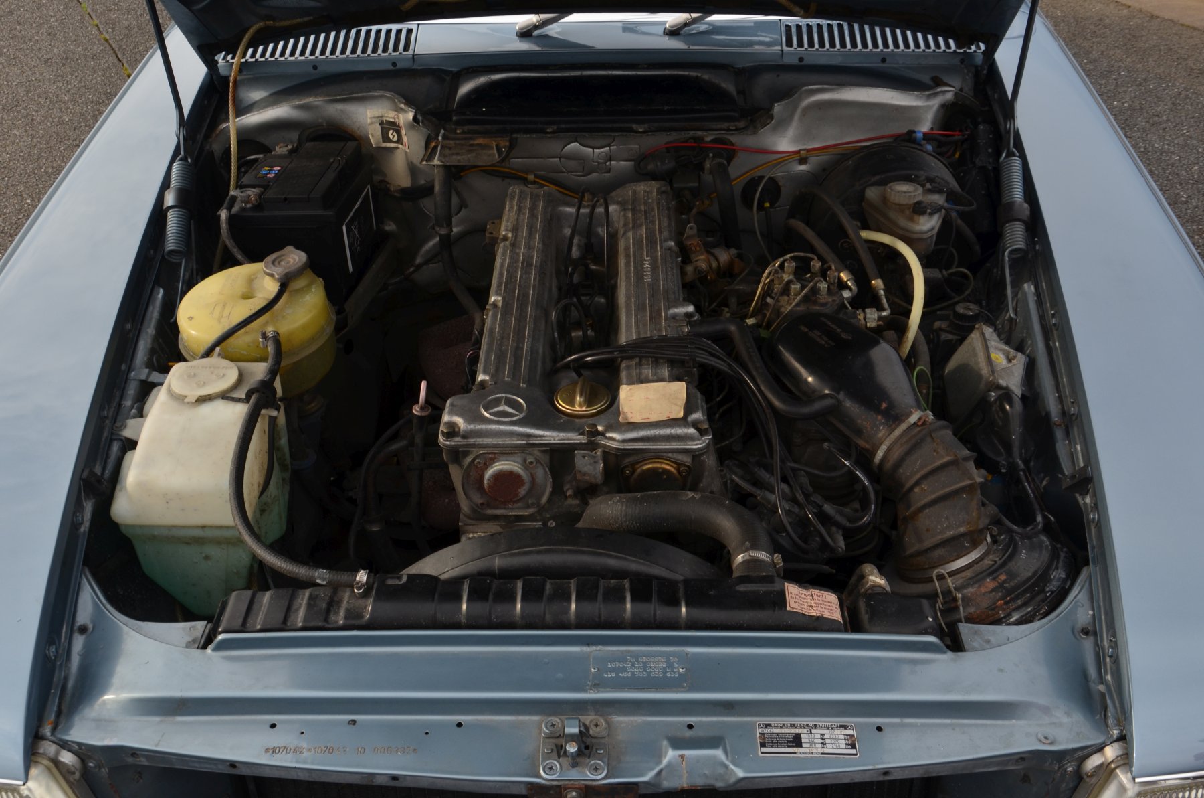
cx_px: 602
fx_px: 1302
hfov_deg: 49.6
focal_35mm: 39
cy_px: 399
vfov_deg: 34.1
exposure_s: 1/90
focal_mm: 26
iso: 200
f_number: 11
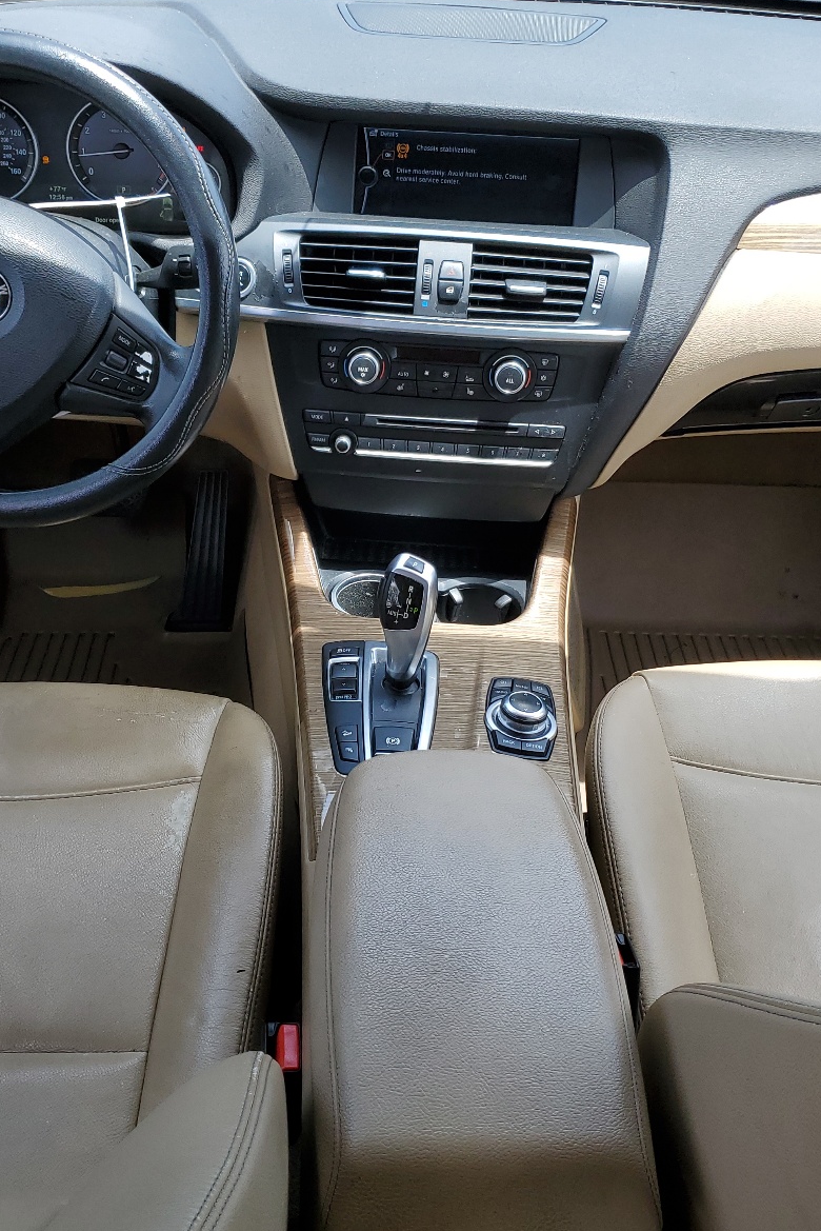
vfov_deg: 51.9
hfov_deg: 35.9
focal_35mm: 37
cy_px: 620
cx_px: 362
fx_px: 1265
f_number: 1.5
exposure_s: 1/556
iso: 50
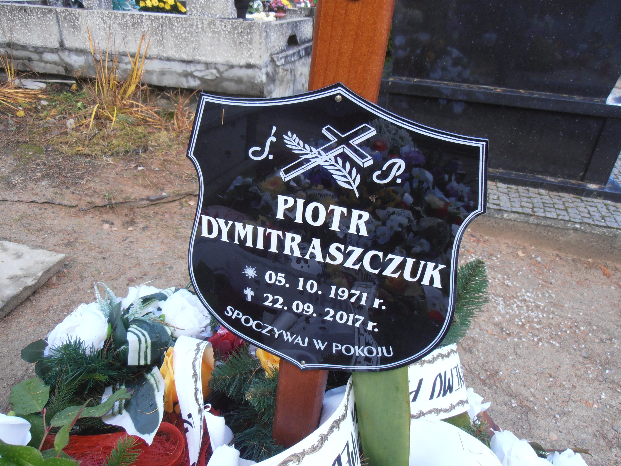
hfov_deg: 71.6
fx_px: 431
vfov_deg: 56.8
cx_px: 310
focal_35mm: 24
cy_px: 233
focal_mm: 4.2
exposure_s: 1/80
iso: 80
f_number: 3
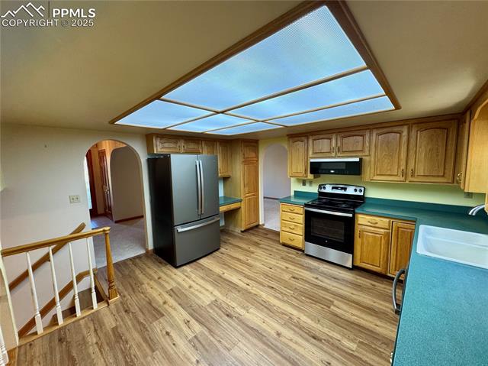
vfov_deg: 85.6
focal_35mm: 14
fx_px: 197
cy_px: 183
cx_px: 244
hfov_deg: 102.1
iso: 160
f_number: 2.2
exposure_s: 1/60
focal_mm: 2.22
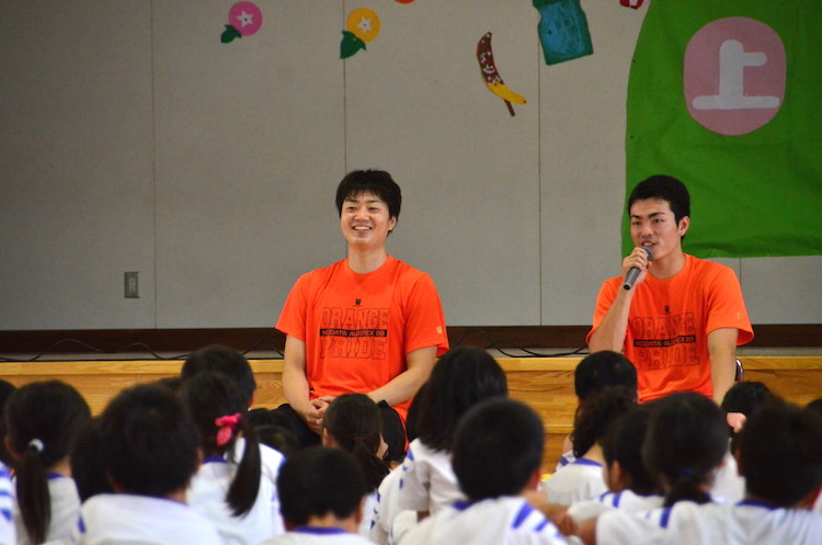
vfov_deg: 4.6
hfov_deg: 6.9
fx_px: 6837
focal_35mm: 300
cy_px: 272
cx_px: 411
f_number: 5.6
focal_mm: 200
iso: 3200
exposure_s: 1/640
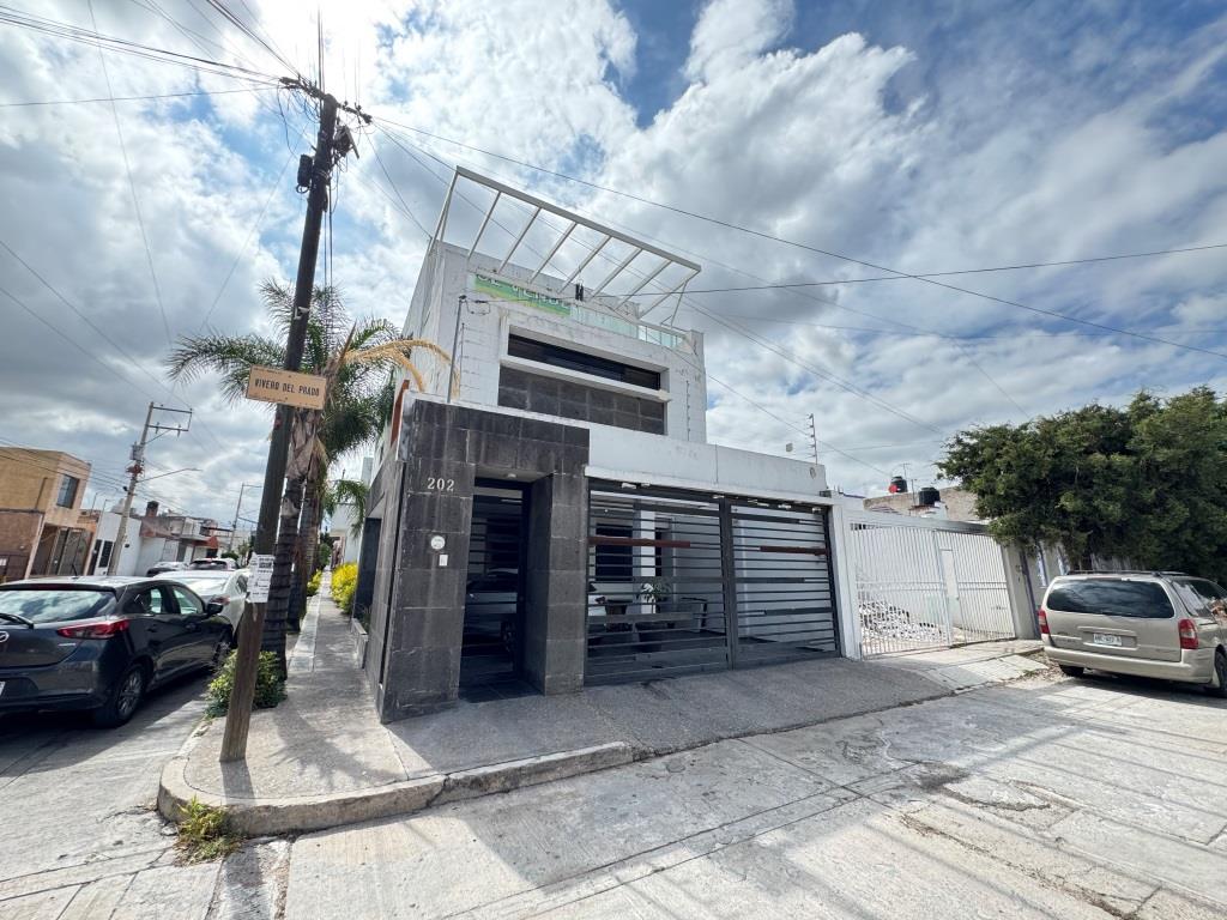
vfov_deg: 85.7
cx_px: 614
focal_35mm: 14
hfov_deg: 102.1
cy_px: 460
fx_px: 496
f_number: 2.2
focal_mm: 2.22
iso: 40
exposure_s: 1/932
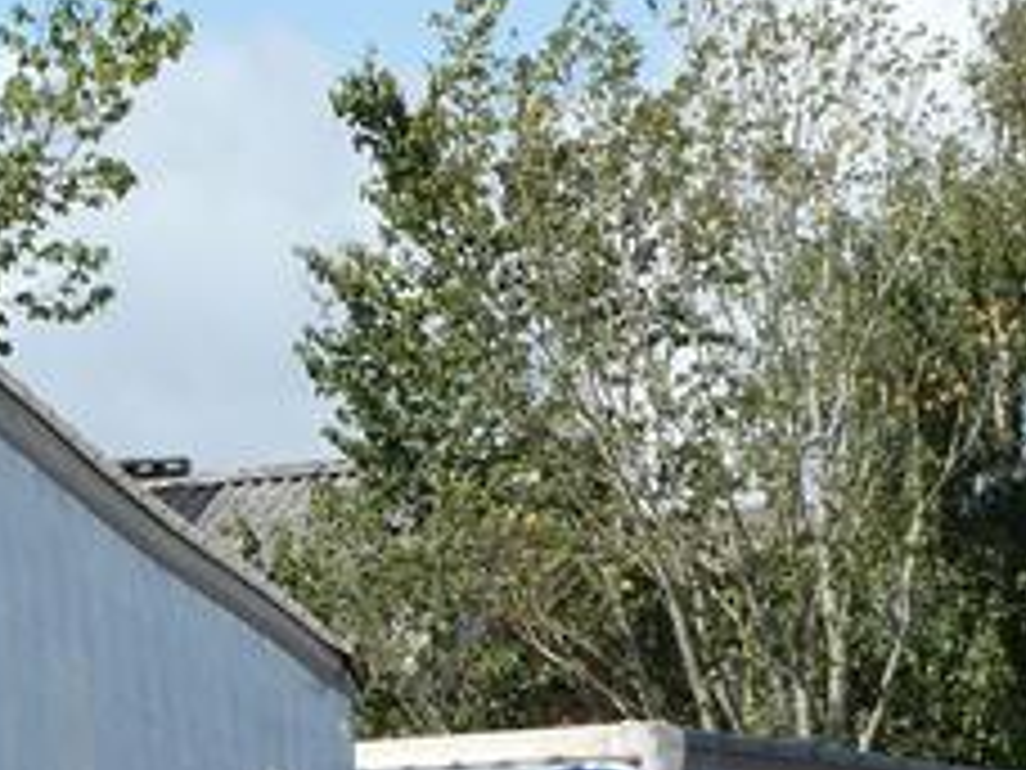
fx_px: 12893
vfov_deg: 3.4
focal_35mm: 435
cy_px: 1072
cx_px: -194
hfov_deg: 4.5
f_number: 5.2
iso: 80
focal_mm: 22.3
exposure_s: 1/400
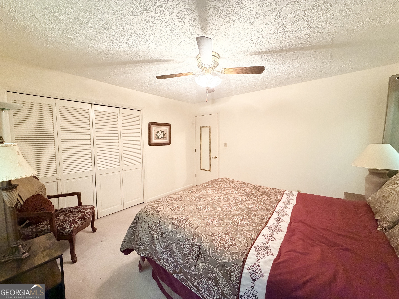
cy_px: 150
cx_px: 200
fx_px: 161
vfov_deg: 85.7
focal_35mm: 14
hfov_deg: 102.1
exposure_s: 1/60
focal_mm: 2.22
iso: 500
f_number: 2.2
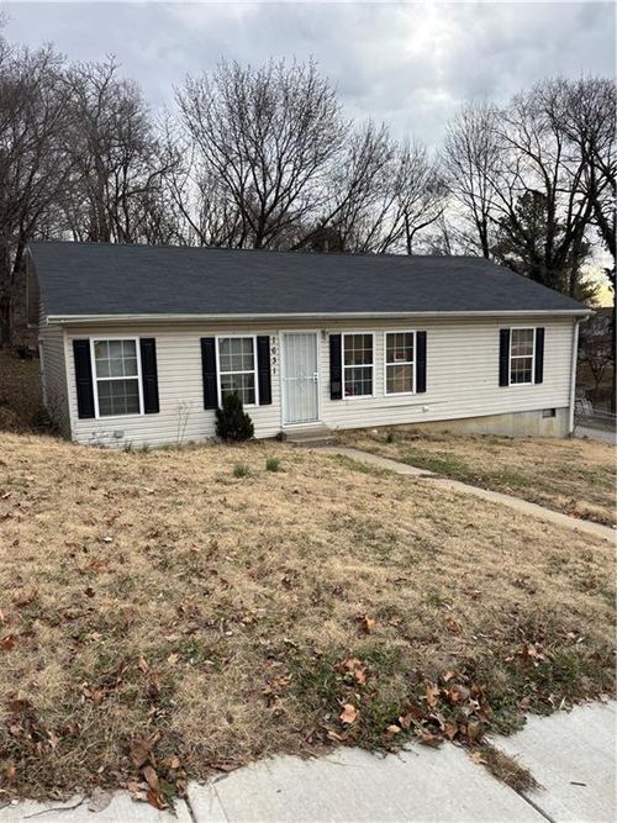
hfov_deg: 53.0
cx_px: 308
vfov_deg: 67.3
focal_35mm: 26
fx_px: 618
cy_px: 412
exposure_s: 1/910
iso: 50
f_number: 1.6
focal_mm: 5.96
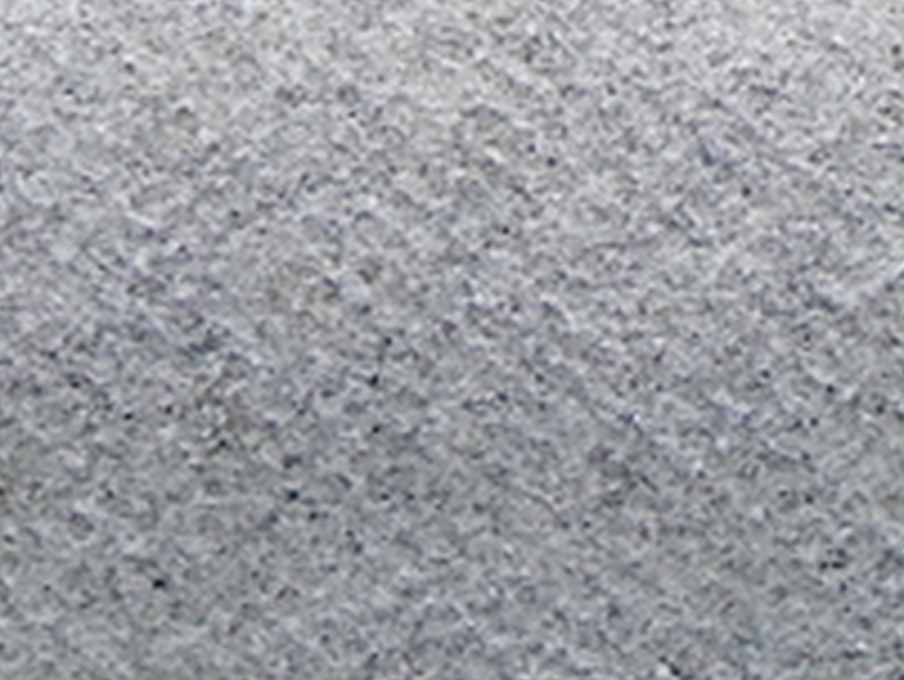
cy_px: -937
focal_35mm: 507
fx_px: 13248
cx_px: 926
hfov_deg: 3.9
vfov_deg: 2.9
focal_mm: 19
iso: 200
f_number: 5.1
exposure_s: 1/8
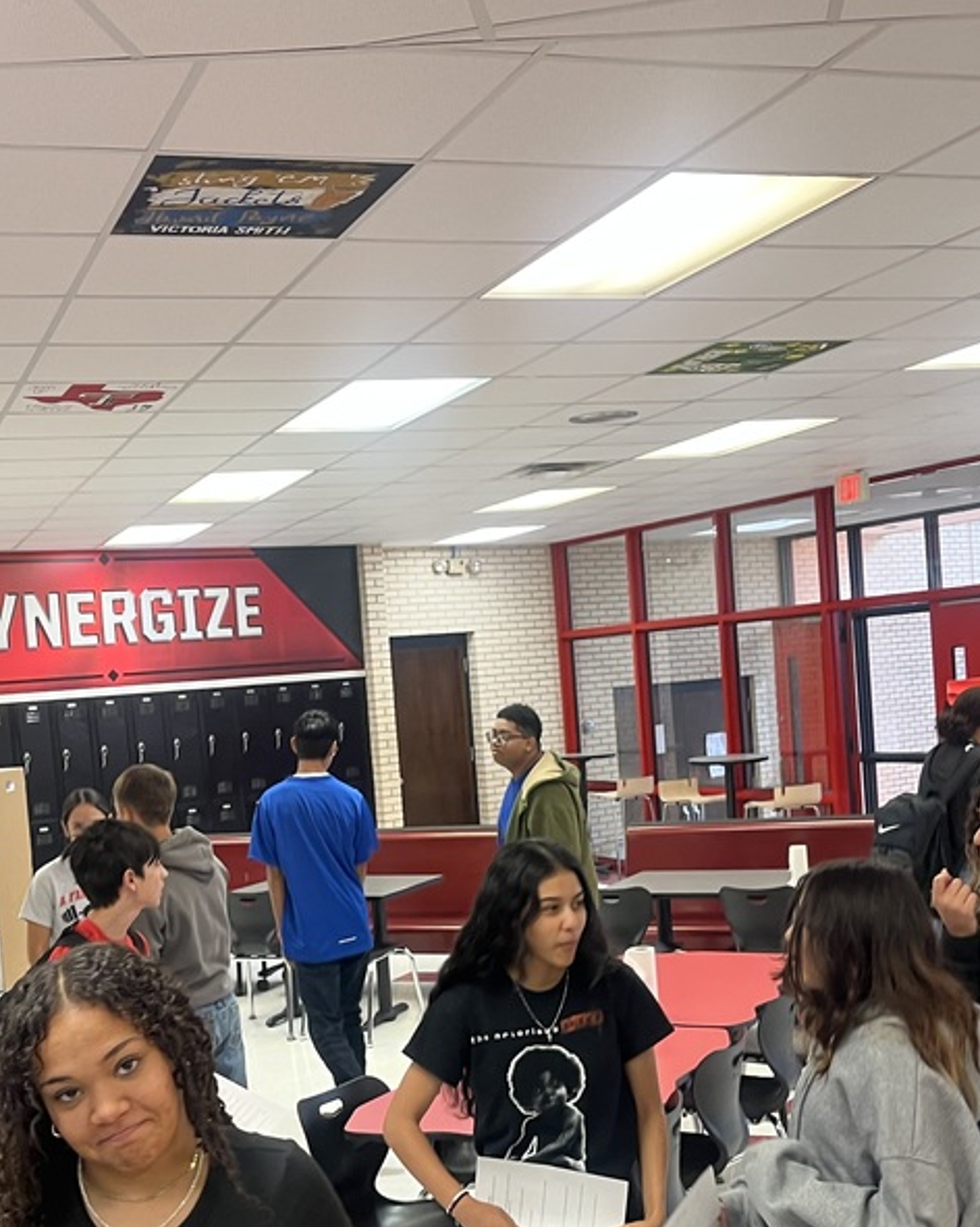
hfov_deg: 34.0
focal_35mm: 44
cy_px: 762
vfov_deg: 41.7
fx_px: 1597
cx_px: 409
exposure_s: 1/60
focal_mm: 5.1
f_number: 1.6
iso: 100
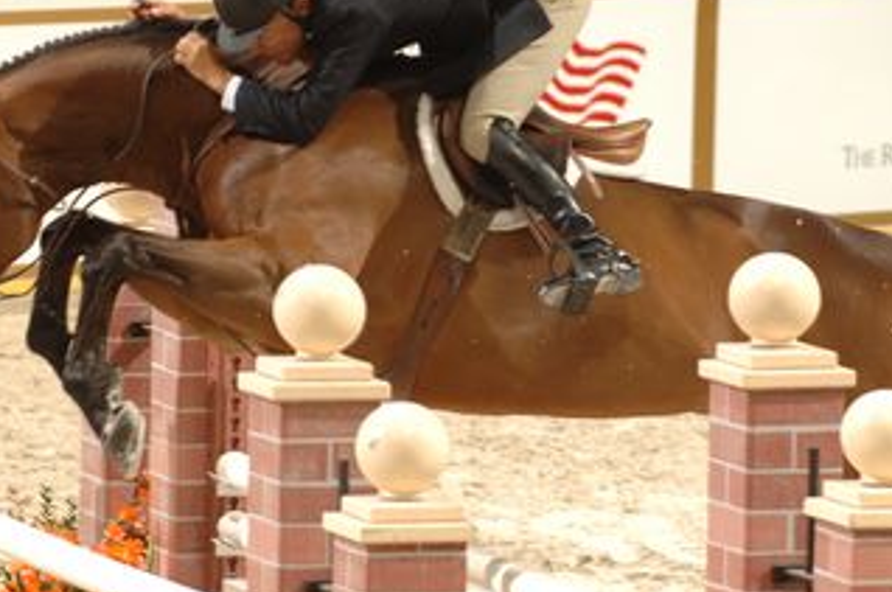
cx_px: 550
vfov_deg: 2.5
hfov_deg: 3.8
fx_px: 13434
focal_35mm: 543
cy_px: 262
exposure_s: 1/250
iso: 250
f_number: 4
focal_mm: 180
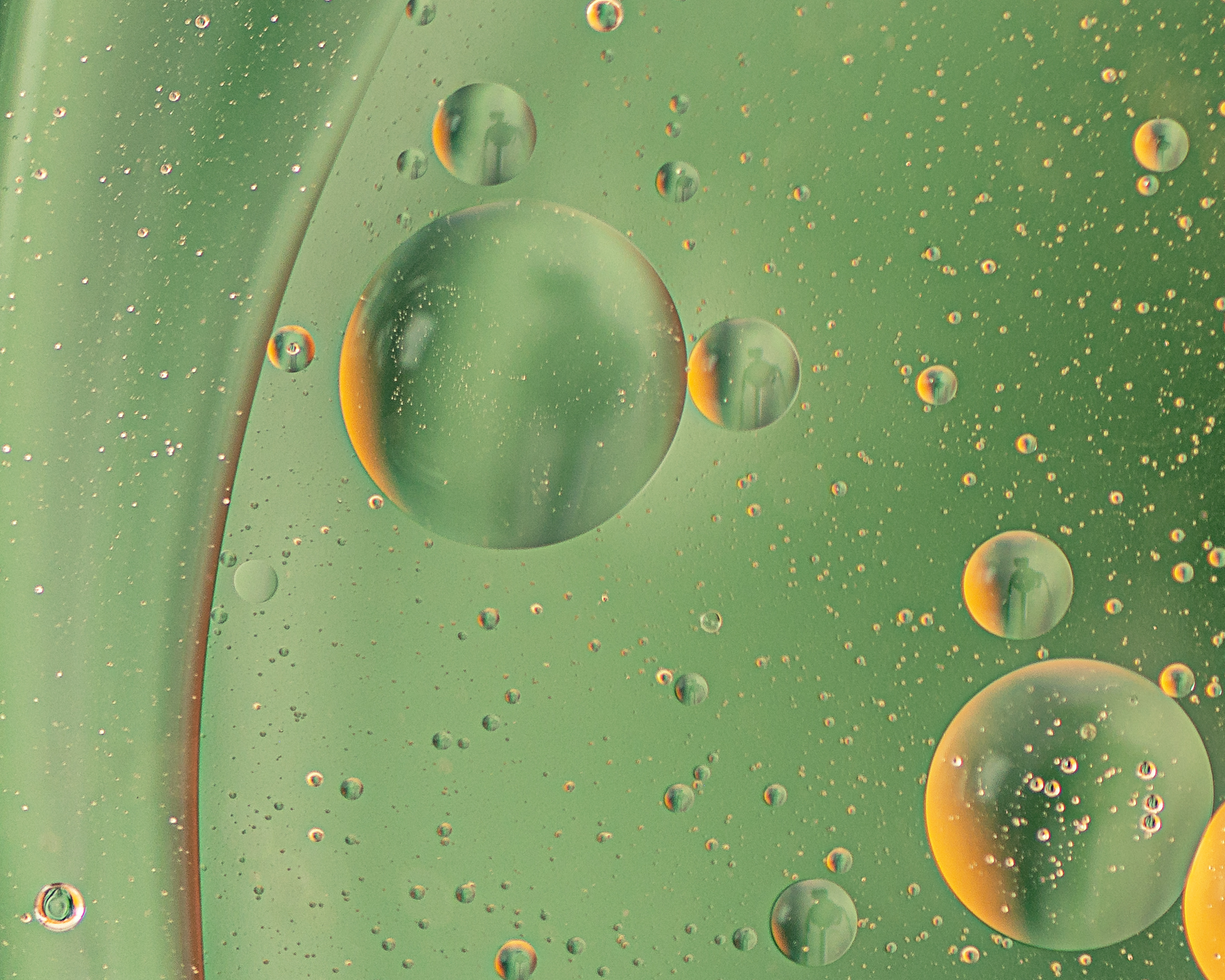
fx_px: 9208
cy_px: 103
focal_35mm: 254
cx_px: 1416
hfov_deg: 7.6
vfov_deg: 6.1
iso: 100
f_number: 3.5
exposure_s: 1/125
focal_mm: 105
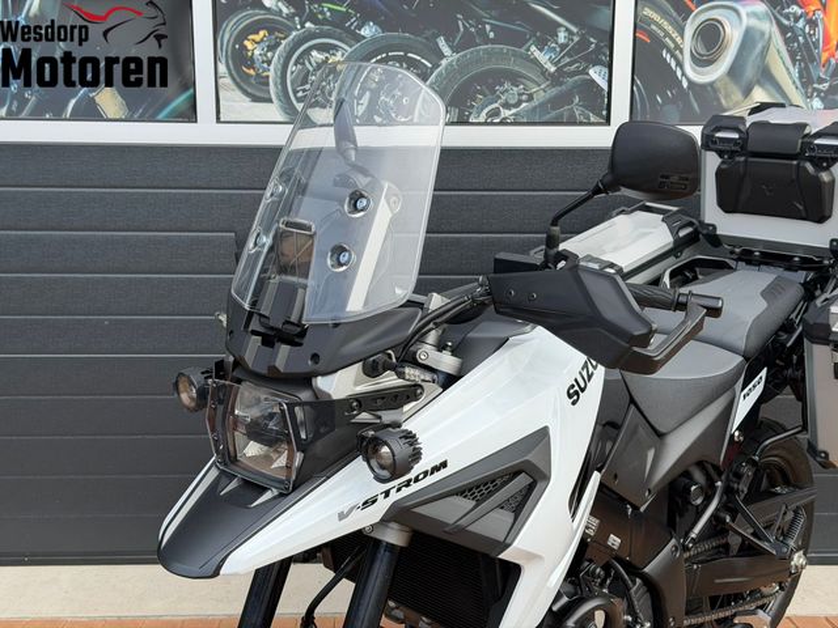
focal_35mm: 48
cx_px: 419
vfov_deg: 30.3
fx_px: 1162
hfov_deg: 39.7
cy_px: 314
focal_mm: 6.76
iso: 80
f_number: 1.78
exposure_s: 1/2494
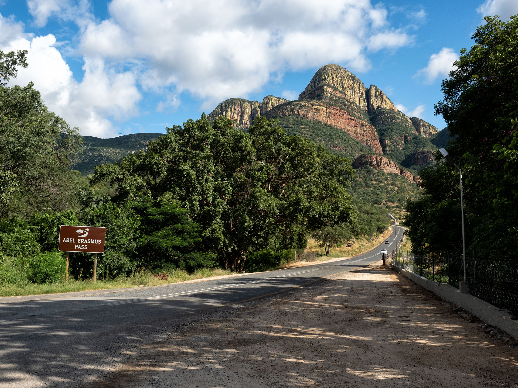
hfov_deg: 54.0
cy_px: 194
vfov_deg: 41.8
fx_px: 509
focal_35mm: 34
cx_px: 259
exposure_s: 1/1000
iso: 200
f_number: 5.6
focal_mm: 17
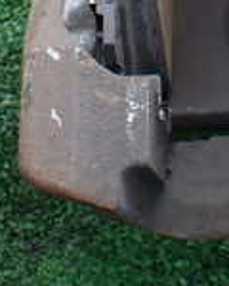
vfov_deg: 15.5
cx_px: 286
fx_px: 991
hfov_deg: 12.8
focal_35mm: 117
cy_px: -105
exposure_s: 1/125
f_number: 2.3
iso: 125
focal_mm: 5.4
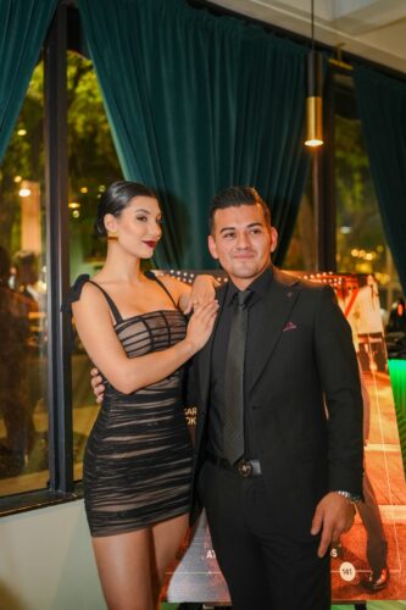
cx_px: 203
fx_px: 626
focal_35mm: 37
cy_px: 305
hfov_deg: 35.9
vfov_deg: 51.9
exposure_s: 1/60
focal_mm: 37
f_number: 2.2
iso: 2000
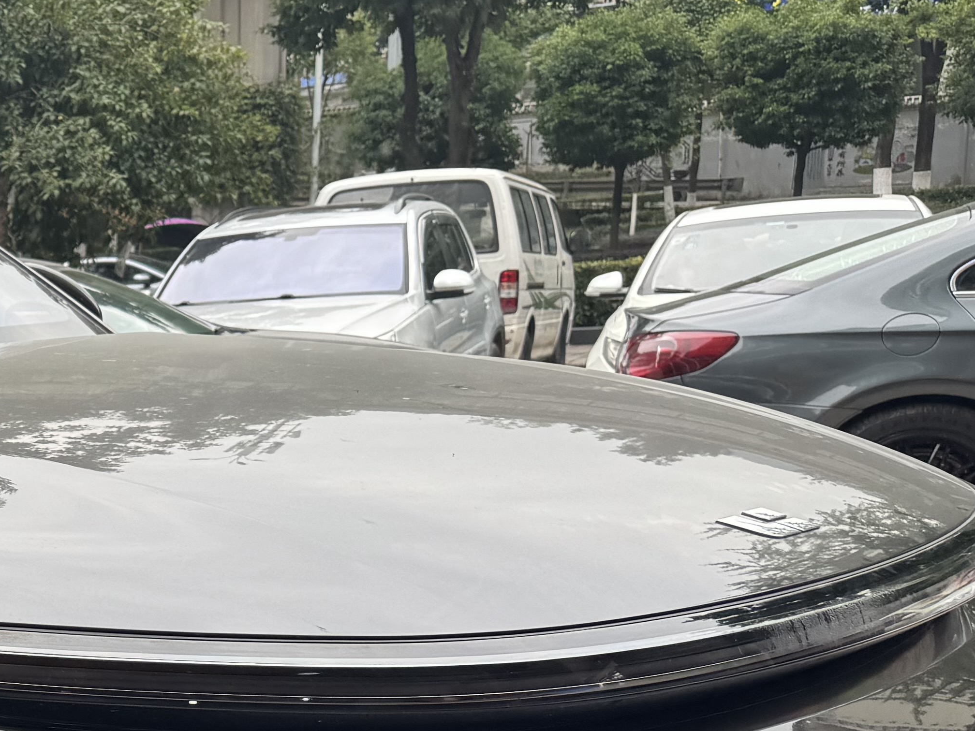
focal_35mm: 68
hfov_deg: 23.8
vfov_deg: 20.9
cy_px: 730
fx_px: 1915
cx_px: -404
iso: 80
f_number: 1.78
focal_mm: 6.76
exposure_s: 1/340
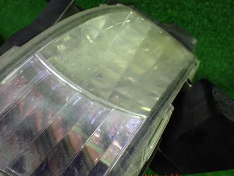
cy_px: 87
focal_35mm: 33
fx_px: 223
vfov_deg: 43.0
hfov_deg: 55.3
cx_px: 113
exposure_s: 1/100
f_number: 2.3
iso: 800
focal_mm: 5.4
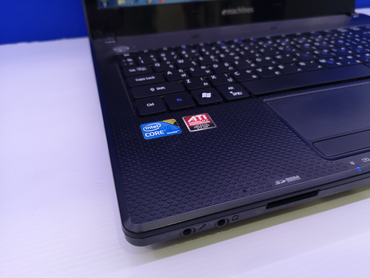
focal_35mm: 27
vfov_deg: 51.4
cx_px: 185
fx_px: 289
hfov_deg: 65.3
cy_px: 139
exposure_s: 1/100
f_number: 1.8
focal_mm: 3.95
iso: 160
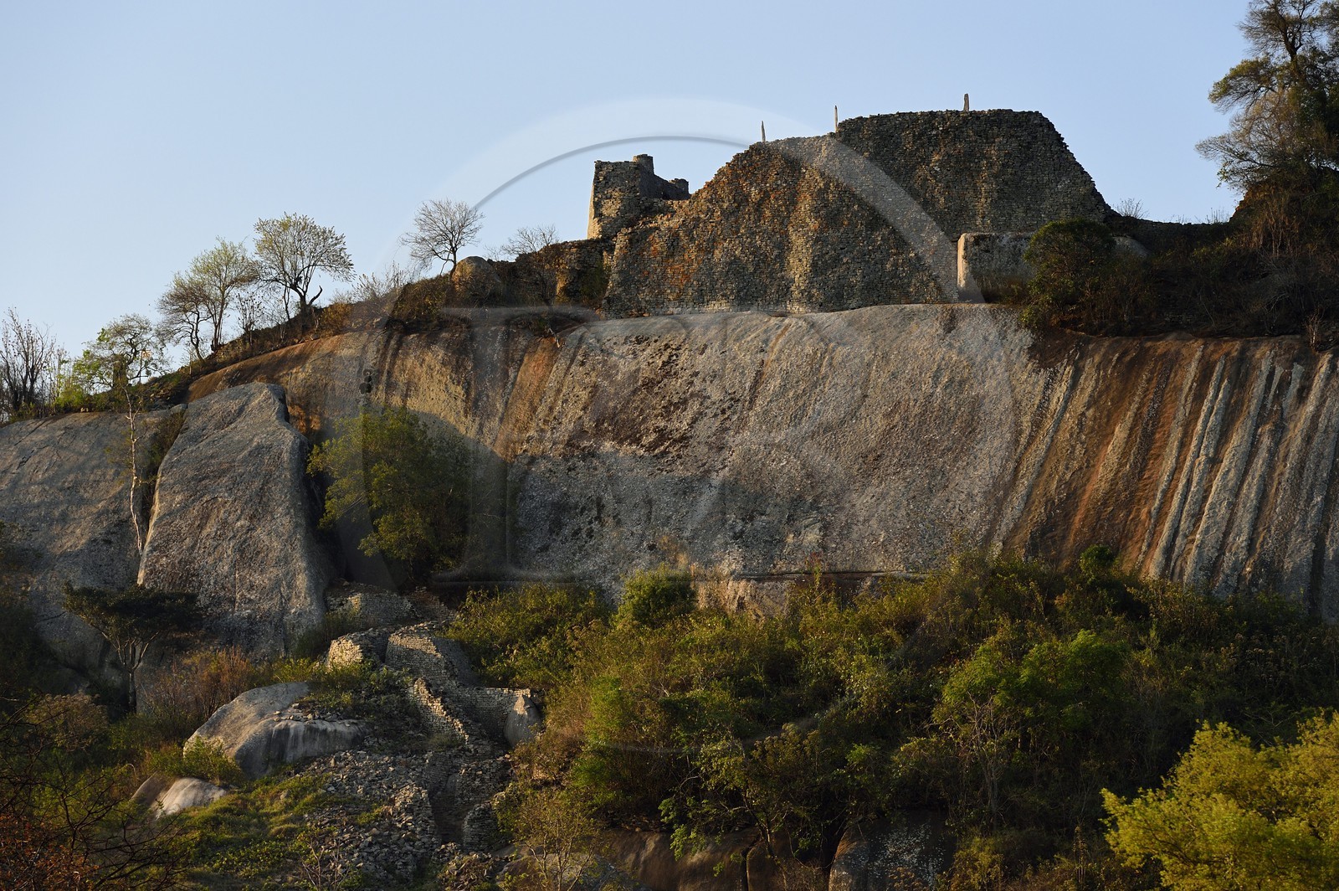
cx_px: 670
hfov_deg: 10.3
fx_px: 7433
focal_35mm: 200
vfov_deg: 6.9
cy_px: 446
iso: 400
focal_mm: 200
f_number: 9
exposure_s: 1/320
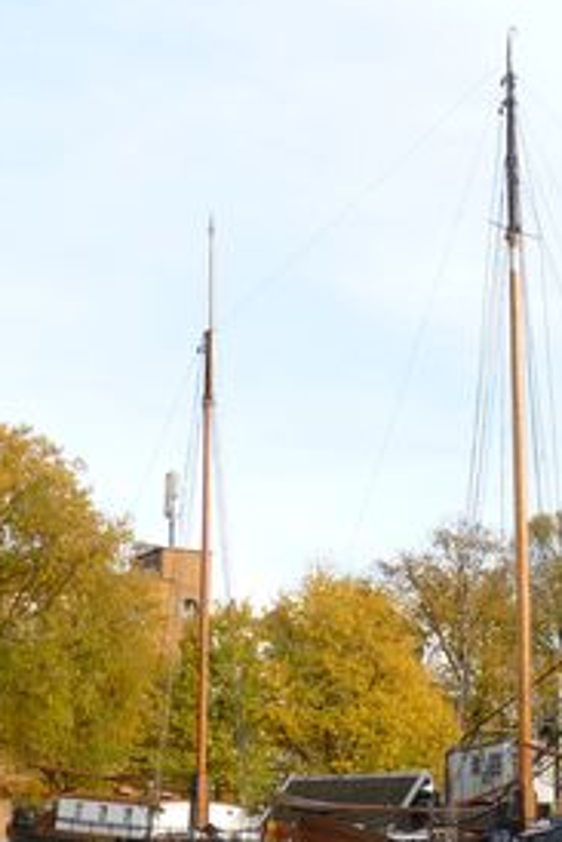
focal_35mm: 92
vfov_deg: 22.1
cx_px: 603
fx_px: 2151
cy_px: 552
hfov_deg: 14.6
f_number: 4
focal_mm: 8.7
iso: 80
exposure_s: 1/160
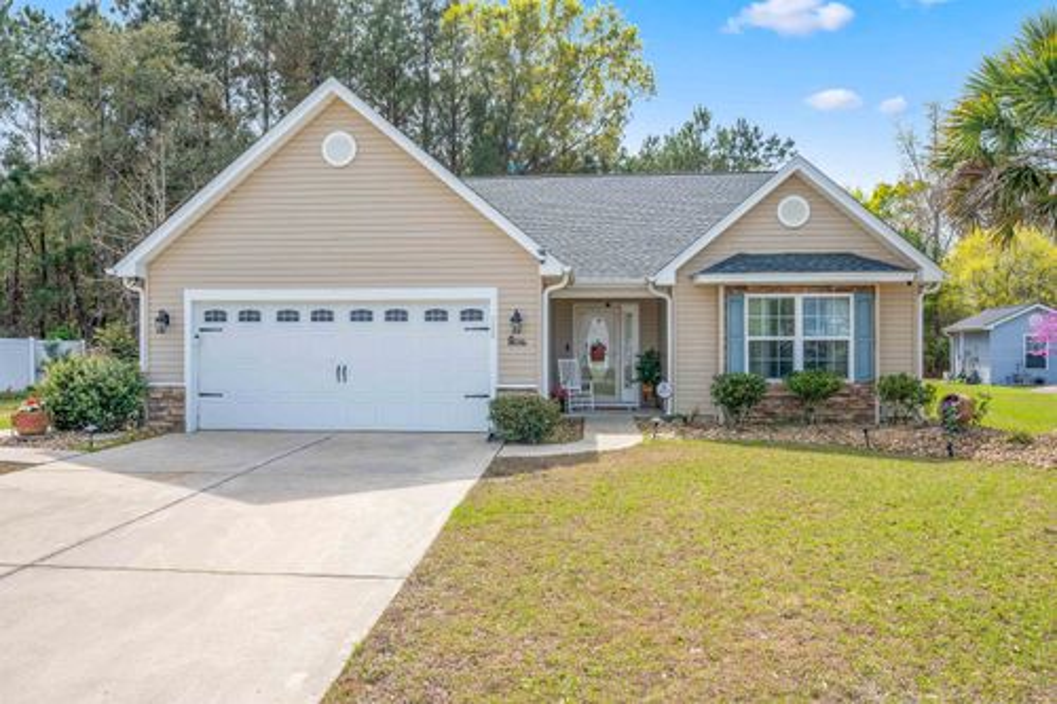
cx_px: 528
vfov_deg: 54.1
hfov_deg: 74.9
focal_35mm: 24
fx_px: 690
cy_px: 352
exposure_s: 1/500
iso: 320
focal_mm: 23.5
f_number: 8
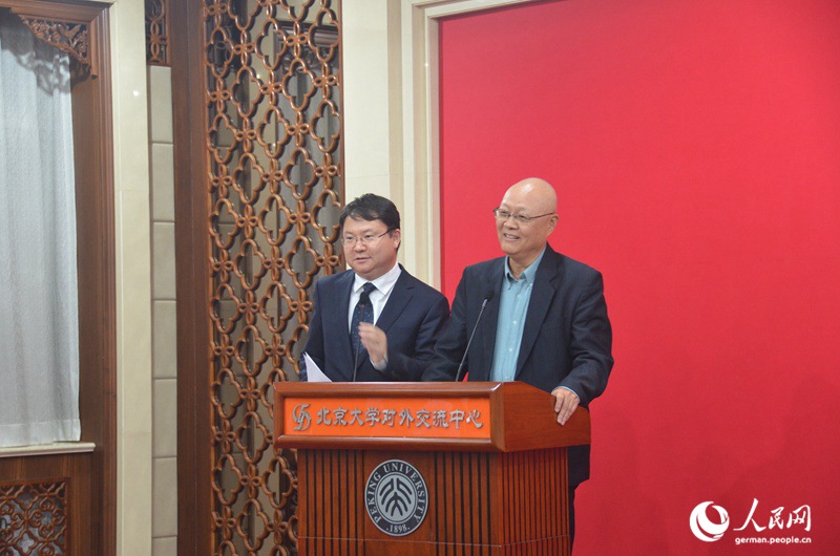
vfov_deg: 14.0
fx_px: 2270
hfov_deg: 21.0
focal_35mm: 98
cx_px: 420
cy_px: 278
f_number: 5
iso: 1600
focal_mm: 65
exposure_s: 1/10
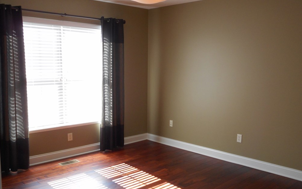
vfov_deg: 34.4
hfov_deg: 52.7
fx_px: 305
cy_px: 102
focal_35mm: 37
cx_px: 154
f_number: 4.2
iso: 180
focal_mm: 6
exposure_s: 1/30
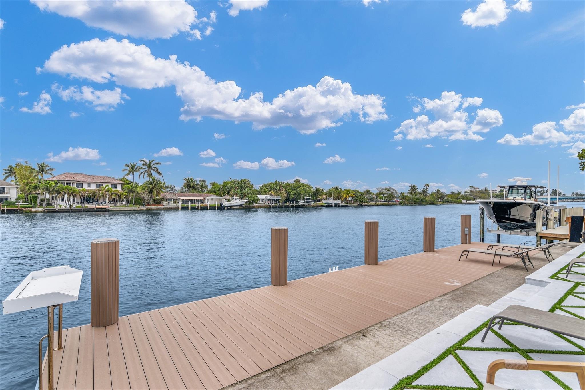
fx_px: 260
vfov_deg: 73.8
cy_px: 195
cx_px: 292
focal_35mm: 16
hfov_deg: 96.7
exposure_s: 1/30
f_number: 8
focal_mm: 16
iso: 200
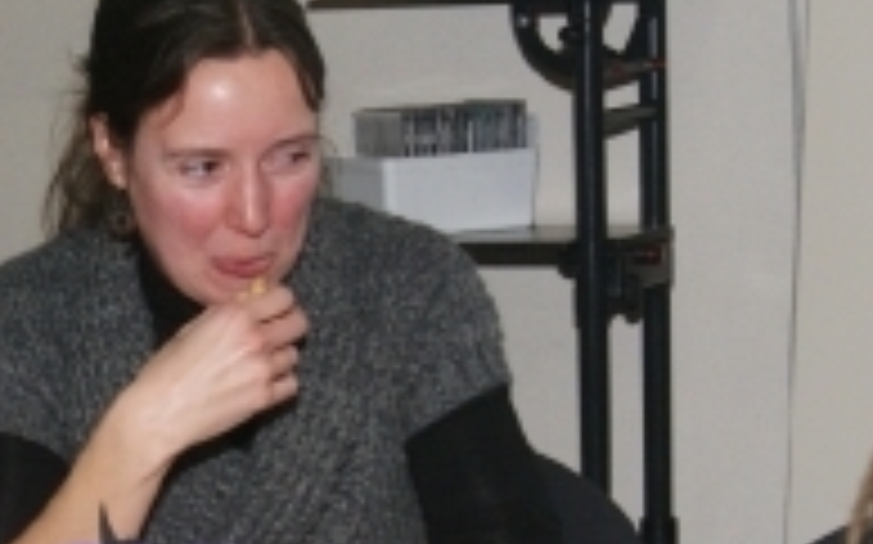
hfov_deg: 19.6
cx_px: 81
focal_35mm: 104
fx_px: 2473
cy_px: 553
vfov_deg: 12.4
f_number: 5.6
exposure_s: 1/60
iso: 400
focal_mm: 22
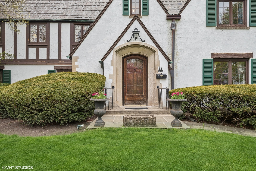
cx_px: 128
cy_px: 86
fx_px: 185
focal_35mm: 26
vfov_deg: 49.6
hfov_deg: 69.4
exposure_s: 1/80
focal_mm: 26
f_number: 9
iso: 200
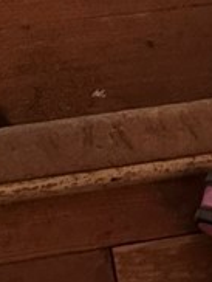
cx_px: -40
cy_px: -434
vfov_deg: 11.5
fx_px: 1100
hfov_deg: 10.8
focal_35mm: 135
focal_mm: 6.86
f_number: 1.78
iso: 1000
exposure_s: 1/32
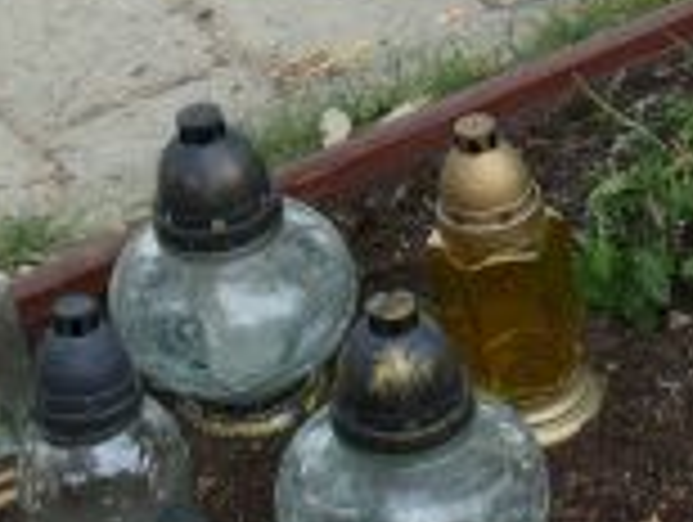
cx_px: 806
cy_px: -140
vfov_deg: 10.1
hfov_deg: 13.3
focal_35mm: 145
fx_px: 2907
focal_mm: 7.4
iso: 100
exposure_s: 1/160
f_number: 4
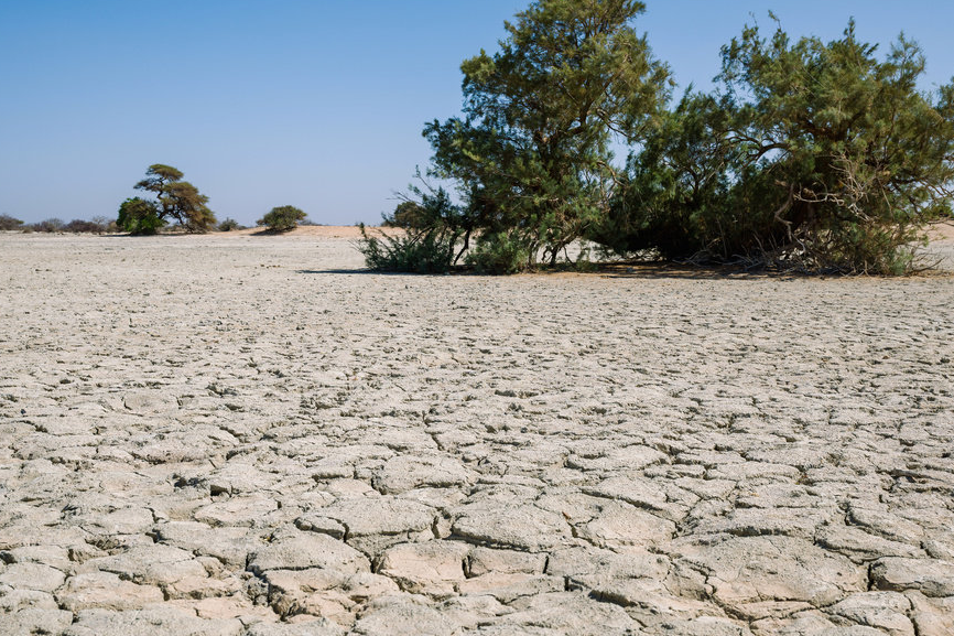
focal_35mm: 40
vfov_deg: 33.7
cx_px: 459
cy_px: 306
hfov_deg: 48.9
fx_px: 1049
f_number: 8
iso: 80
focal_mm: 33.5
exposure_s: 1/200
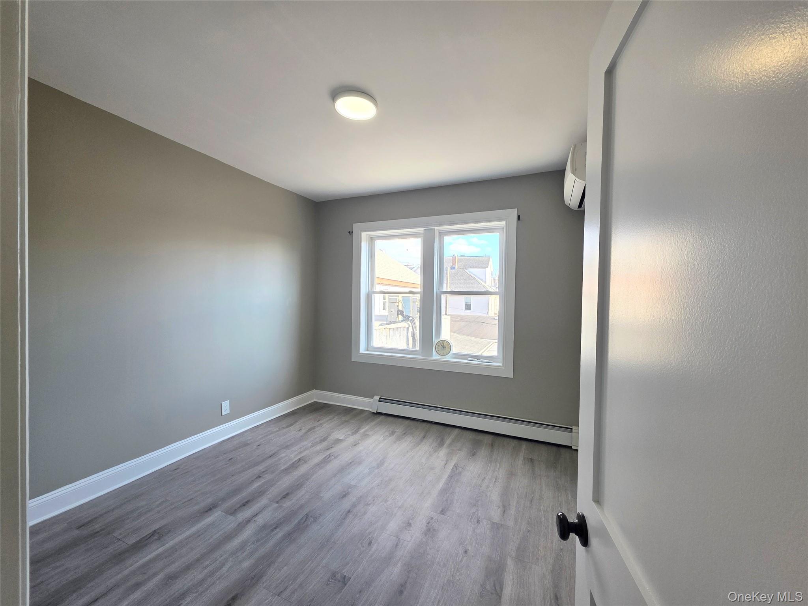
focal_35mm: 13
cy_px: 303
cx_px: 404
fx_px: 303
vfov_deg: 89.9
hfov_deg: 106.2
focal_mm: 2.2
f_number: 1.9
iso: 50
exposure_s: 1/120
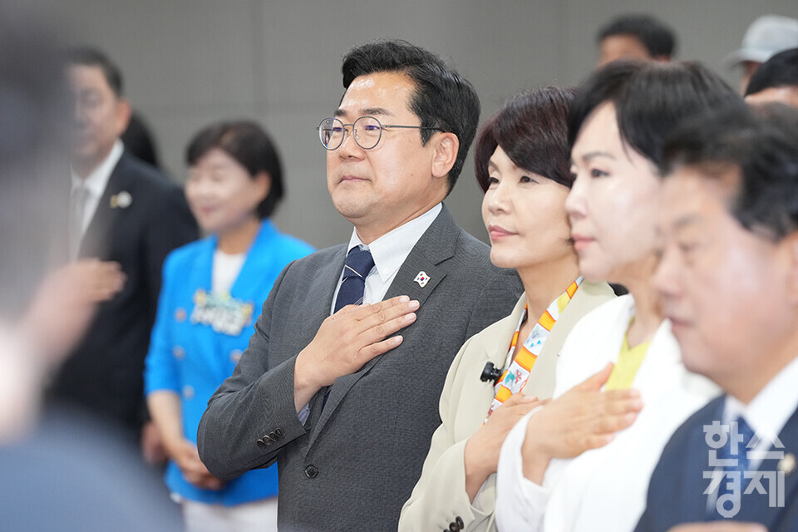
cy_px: 266
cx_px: 399
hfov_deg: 11.5
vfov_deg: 7.7
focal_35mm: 178
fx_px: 3945
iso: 3200
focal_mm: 178
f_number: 4.5
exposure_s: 1/200
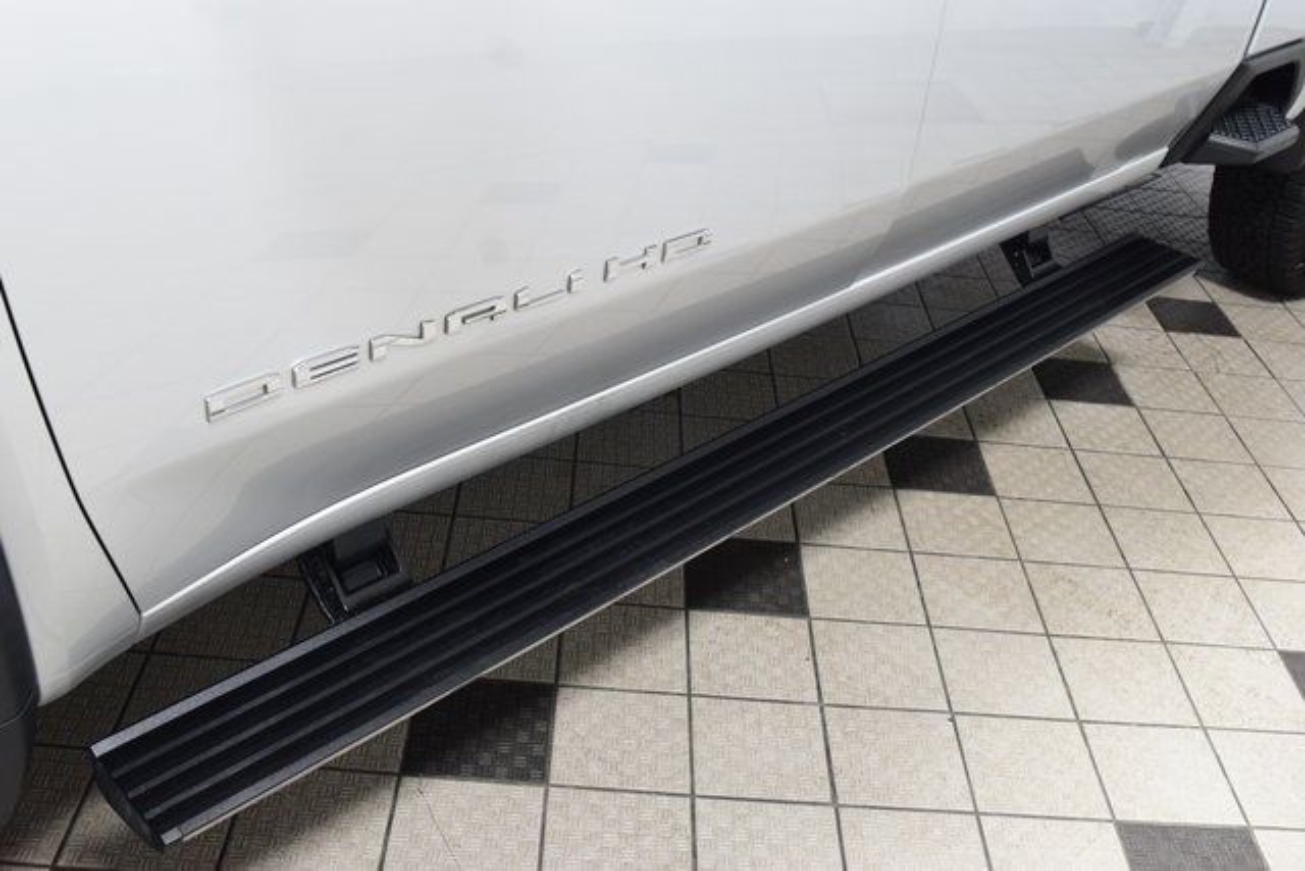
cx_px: 652
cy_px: 436
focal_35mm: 36
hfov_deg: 53.1
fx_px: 1305
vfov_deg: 36.9
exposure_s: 1/15
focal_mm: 24
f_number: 6.3
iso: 1250
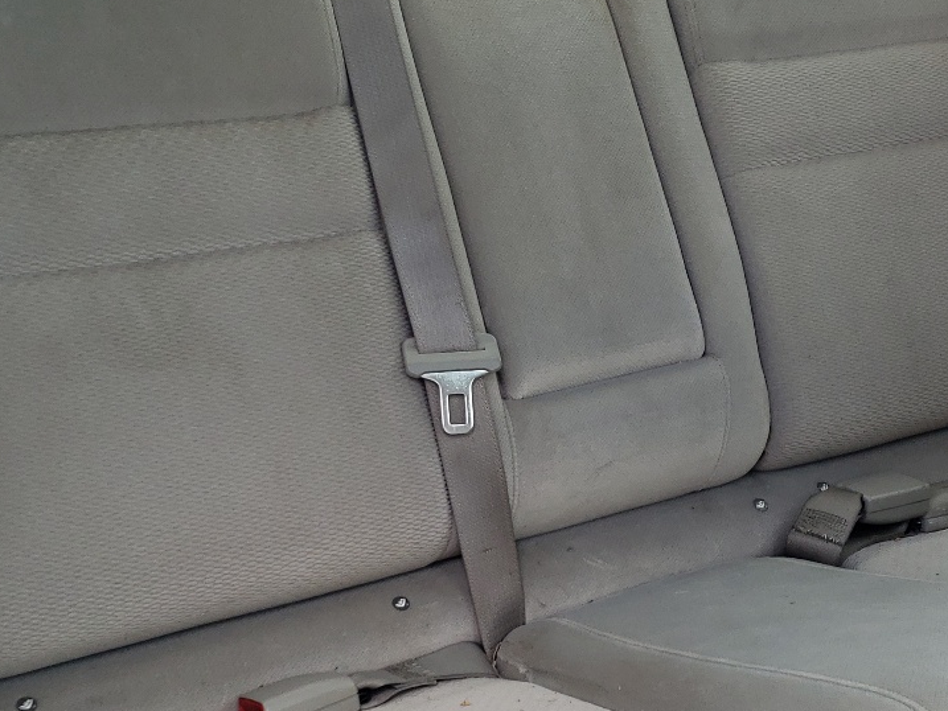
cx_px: 512
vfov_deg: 25.2
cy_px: 435
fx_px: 1589
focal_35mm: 58
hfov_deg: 33.2
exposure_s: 1/175
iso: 50
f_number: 1.5
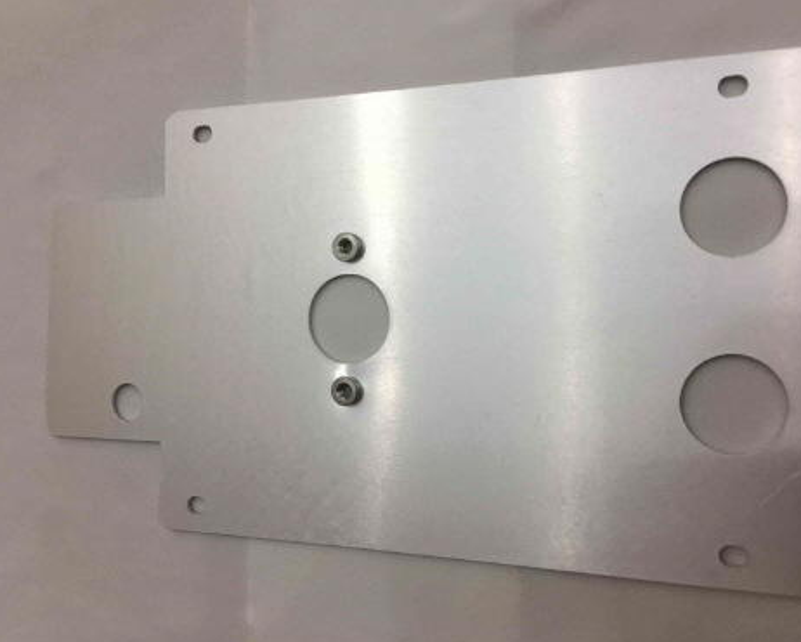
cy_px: 309
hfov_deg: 55.6
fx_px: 759
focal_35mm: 32
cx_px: 432
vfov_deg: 45.8
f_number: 2.2
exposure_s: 1/30
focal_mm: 4.15
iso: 40
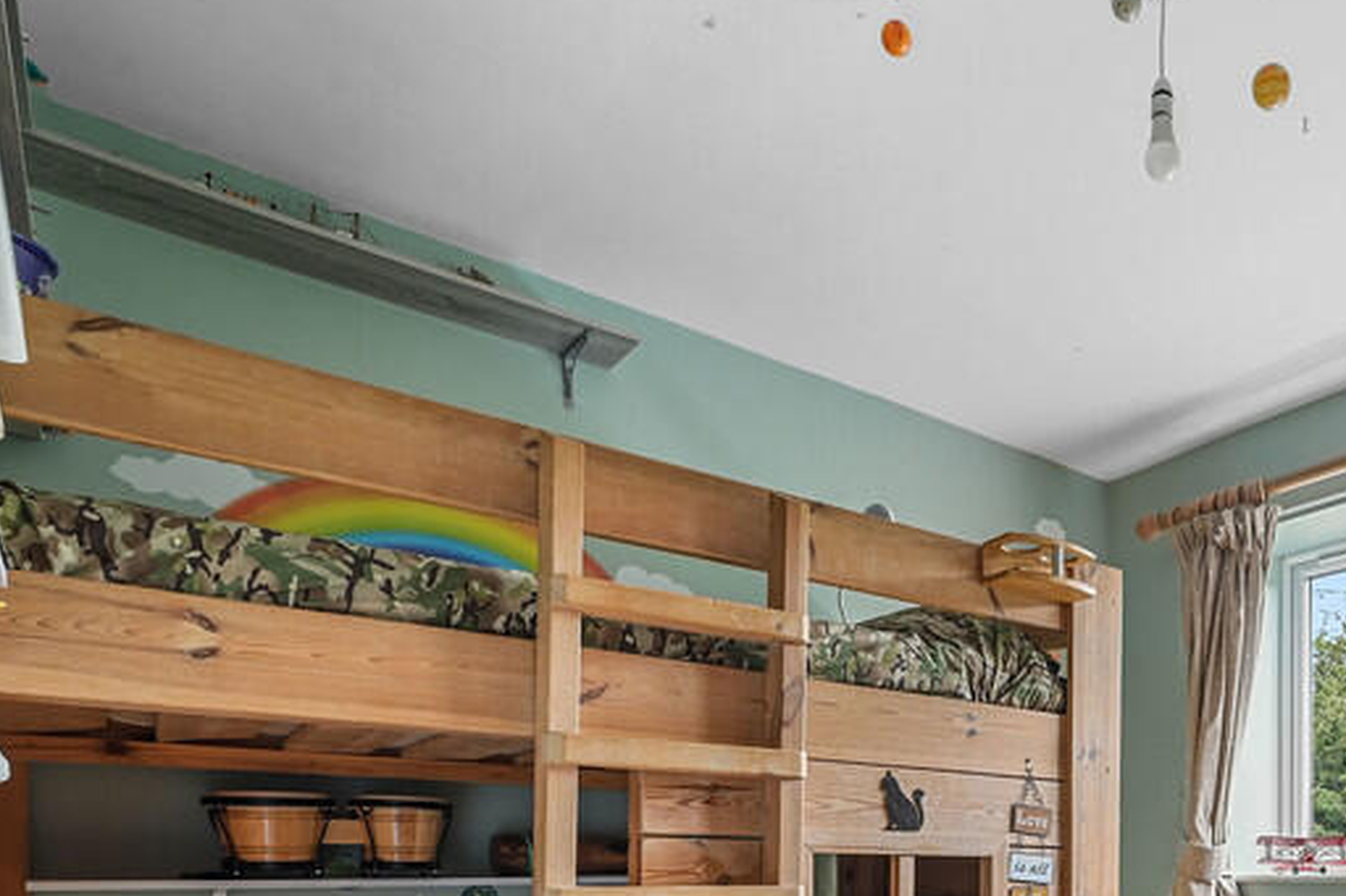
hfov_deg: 58.8
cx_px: 1130
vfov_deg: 41.0
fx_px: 1046
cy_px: 876
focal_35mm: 28
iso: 400
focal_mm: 14
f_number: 8
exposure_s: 1/3
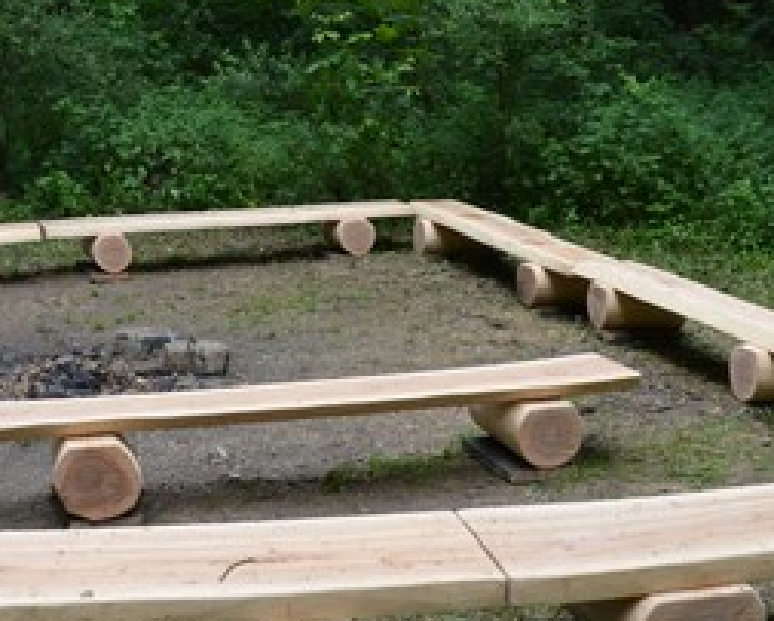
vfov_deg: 23.9
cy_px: 265
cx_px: 370
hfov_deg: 29.5
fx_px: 1468
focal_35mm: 64
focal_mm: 18
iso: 400
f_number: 4.5
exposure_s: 1/80
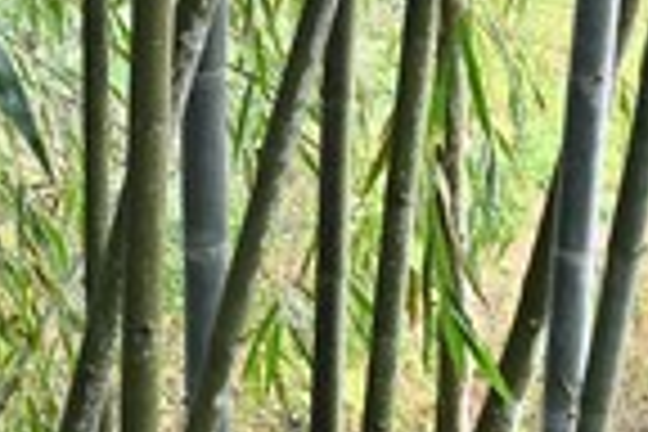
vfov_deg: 9.1
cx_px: 108
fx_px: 2520
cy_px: 927
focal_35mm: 140
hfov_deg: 14.5
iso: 250
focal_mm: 31
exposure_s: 1/100
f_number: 4
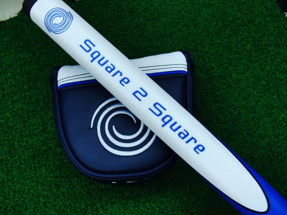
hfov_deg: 50.1
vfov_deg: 38.7
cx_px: 144
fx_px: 307
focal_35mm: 37
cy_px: 108
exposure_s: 1/80
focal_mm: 6.42
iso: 200
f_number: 3.6
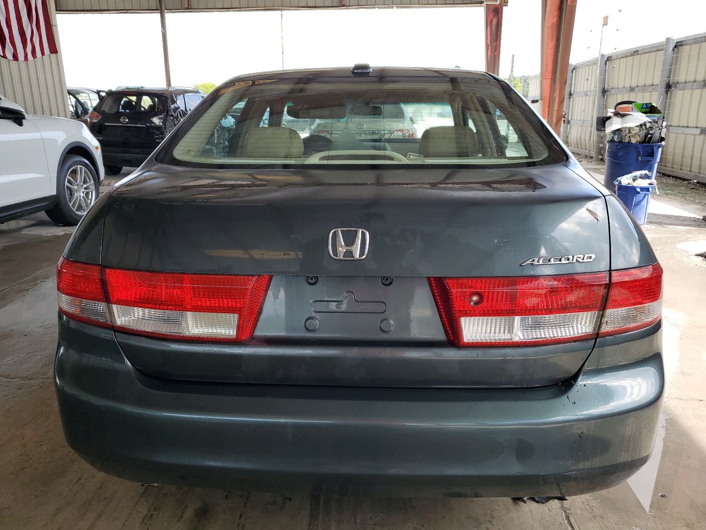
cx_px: 353
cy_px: 265
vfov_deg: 53.1
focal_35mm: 26
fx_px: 530
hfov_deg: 67.3
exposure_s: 1/500
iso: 50
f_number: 1.5
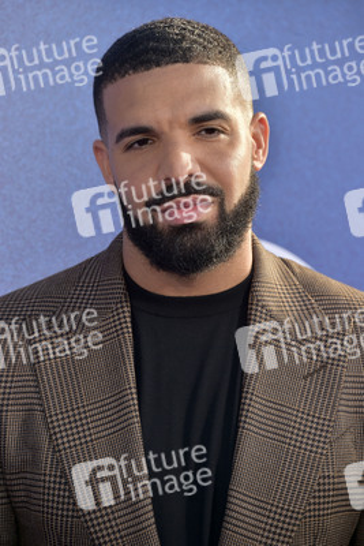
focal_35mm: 300
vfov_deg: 6.9
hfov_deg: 4.6
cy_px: 273
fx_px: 4546
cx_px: 182
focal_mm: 300
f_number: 7.1
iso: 125
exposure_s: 1/250
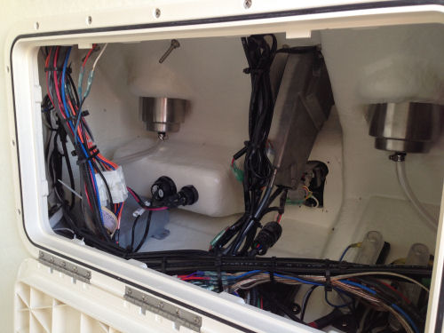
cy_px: 166
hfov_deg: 55.4
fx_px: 423
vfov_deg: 42.9
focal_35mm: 33
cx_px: 222
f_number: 2.4
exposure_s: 1/40
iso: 64
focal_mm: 4.12
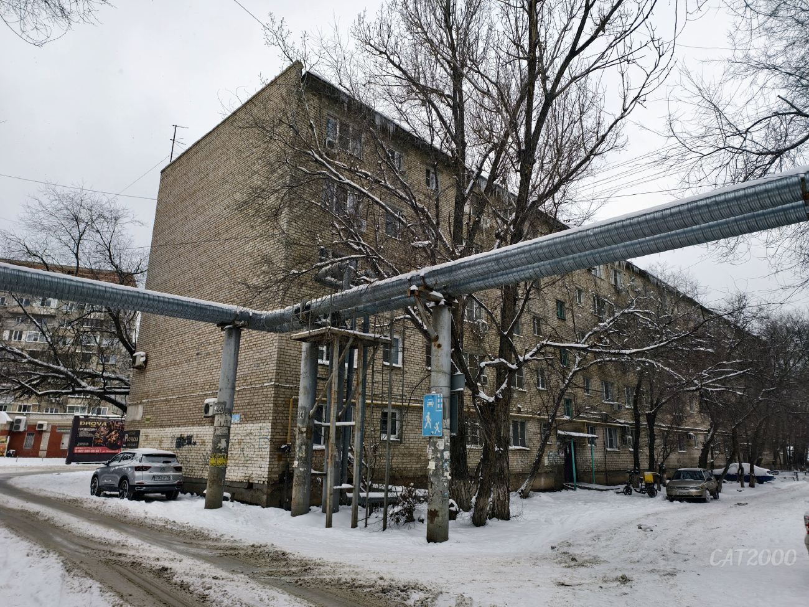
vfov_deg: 58.9
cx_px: 404
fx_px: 538
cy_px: 304
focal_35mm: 23
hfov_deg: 73.9
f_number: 1.57
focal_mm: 6.54
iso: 72
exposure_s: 1/1096
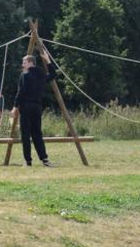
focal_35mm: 215
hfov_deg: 5.7
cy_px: 84
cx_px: 38
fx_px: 1415
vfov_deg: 10.0
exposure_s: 1/400
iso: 200
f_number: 10
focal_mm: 66
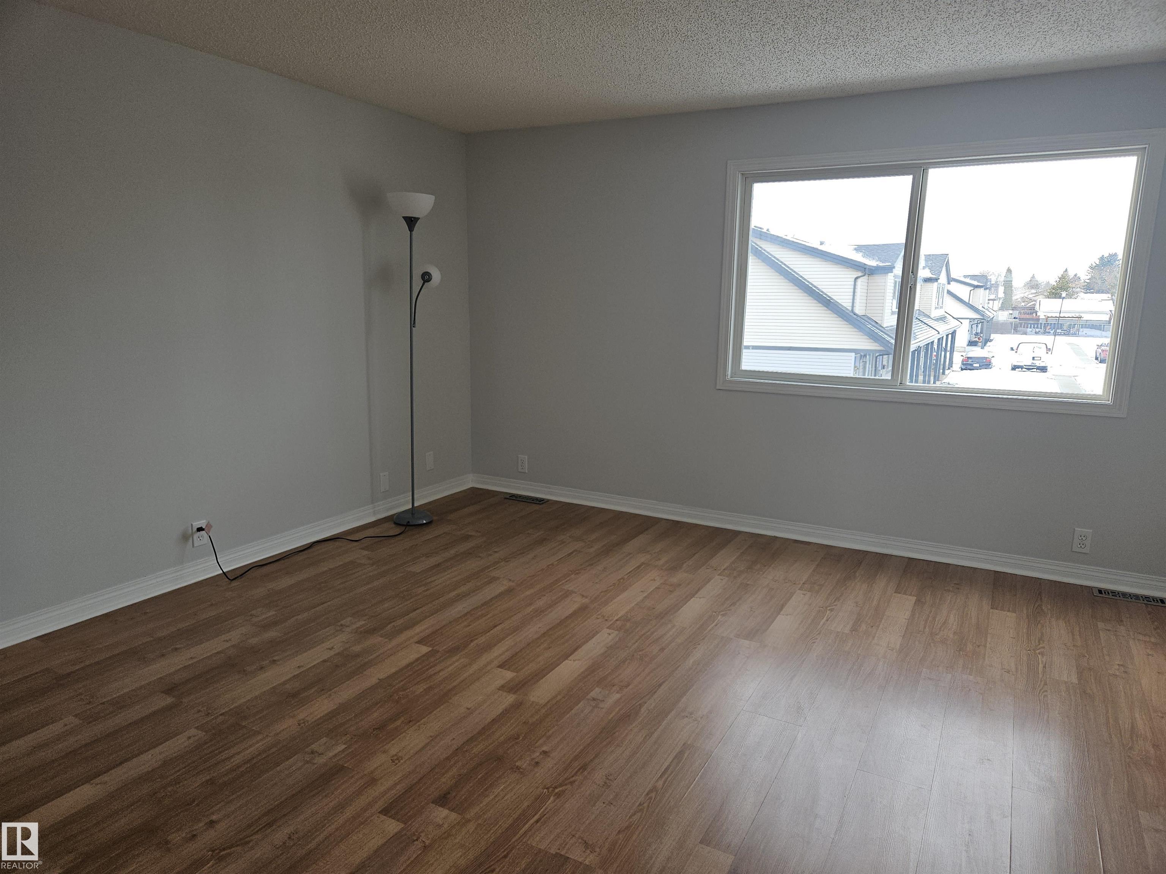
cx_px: 583
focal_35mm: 23
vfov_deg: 58.9
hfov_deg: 73.9
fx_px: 775
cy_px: 437
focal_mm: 5.4
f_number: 1.8
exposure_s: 1/120
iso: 32
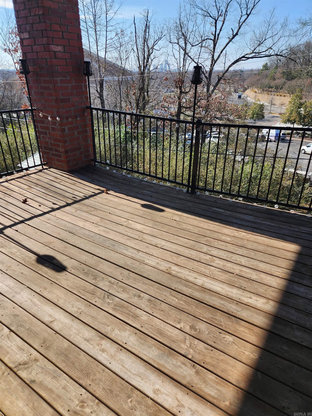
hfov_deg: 58.9
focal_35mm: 23
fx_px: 276
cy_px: 208
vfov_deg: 73.9
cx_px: 156
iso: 20
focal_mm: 5.4
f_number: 1.8
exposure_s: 1/981
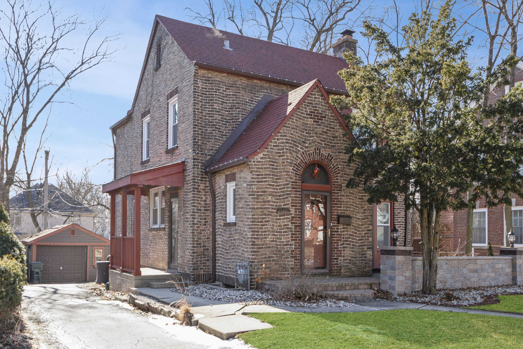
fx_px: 450
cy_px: 174
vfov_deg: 42.3
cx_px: 262
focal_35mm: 31
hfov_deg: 60.3
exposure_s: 1/125
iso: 200
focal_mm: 21
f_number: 10
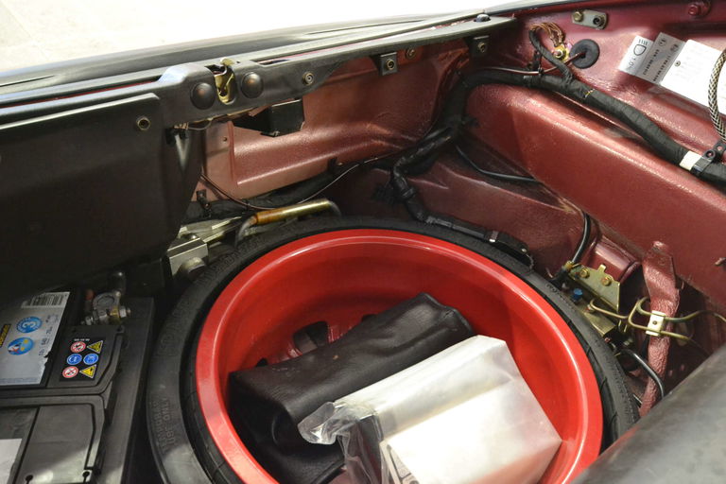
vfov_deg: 43.6
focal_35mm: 30
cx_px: 363
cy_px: 242
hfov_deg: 61.9
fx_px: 605
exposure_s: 1/6
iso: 3200
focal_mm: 20
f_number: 5.6
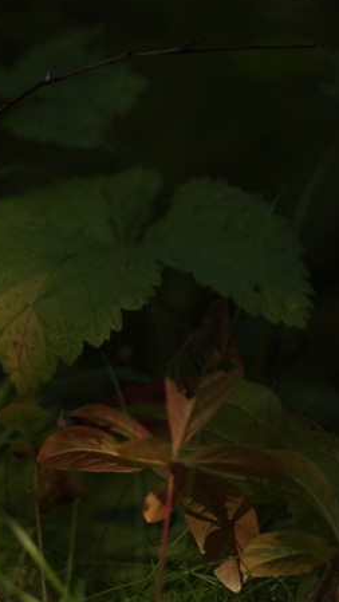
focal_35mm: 283
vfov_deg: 7.6
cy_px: 143
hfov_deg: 4.3
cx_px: -25
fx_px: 4516
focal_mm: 90
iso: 200
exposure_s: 1/640
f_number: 3.2
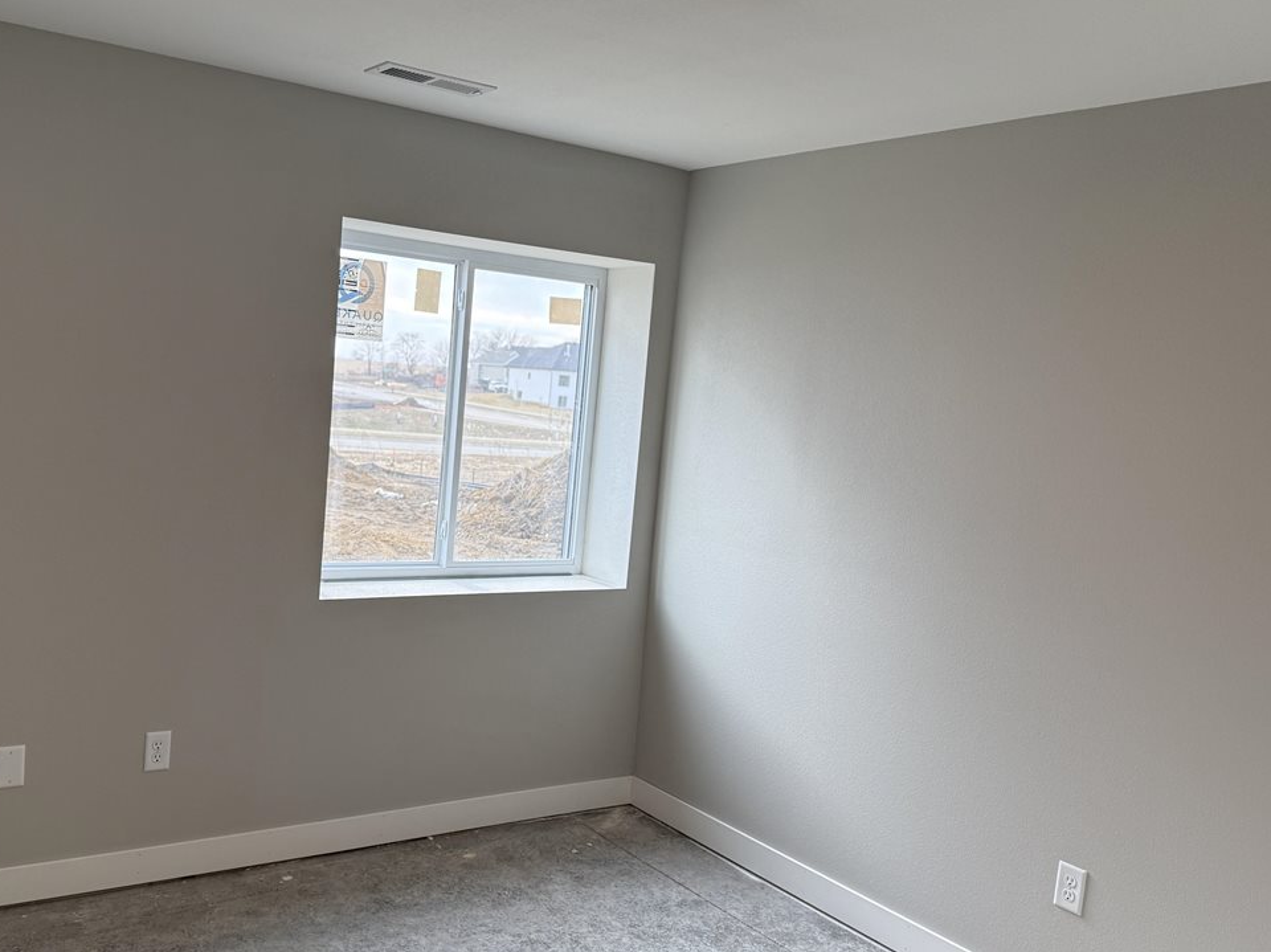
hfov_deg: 56.4
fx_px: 1174
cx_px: 510
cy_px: 499
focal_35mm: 32
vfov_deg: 44.1
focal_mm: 6.76
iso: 100
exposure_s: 1/344
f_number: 1.78
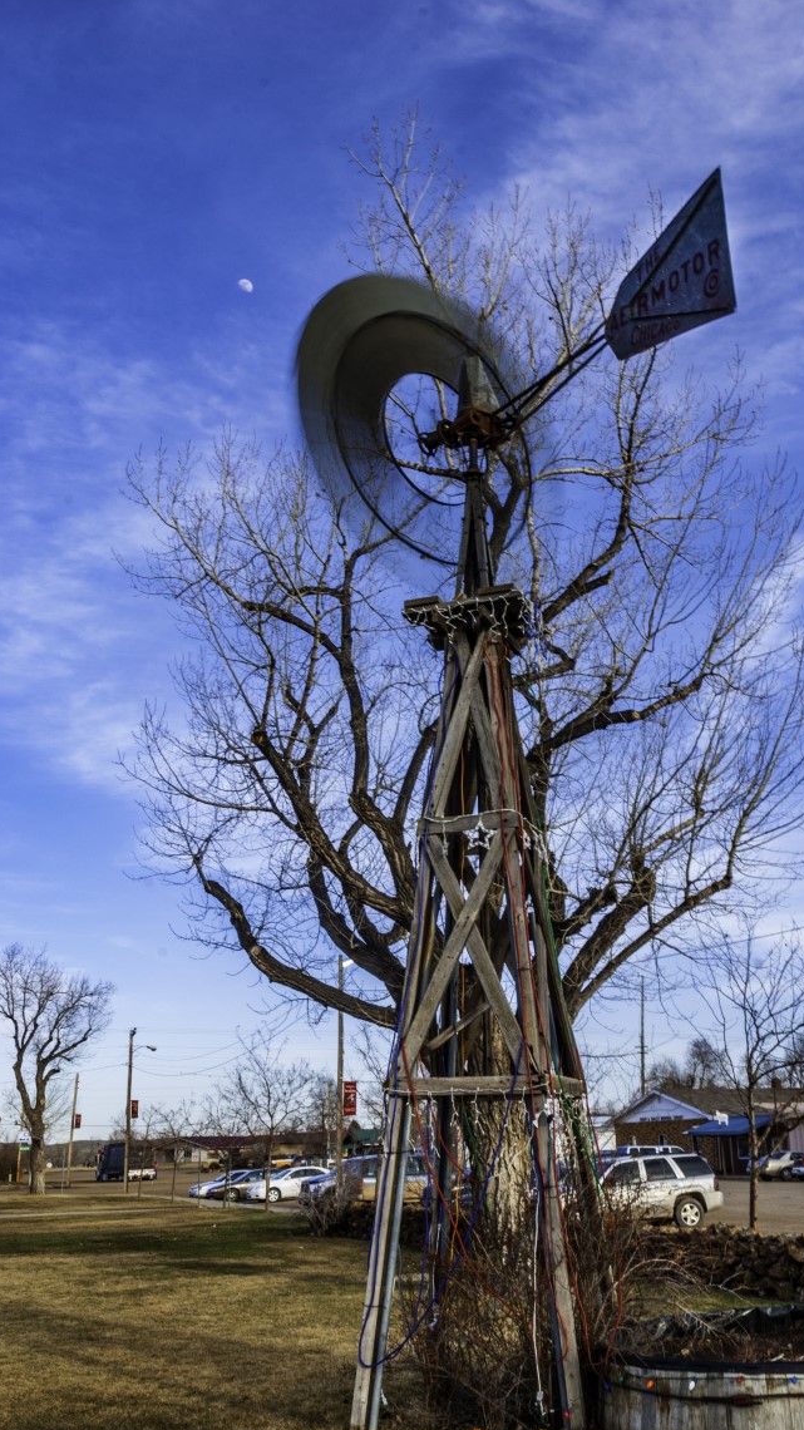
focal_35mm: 38
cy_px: 717
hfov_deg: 31.1
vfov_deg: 52.8
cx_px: 458
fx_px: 1441
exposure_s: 1/15
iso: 125
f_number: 16
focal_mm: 24
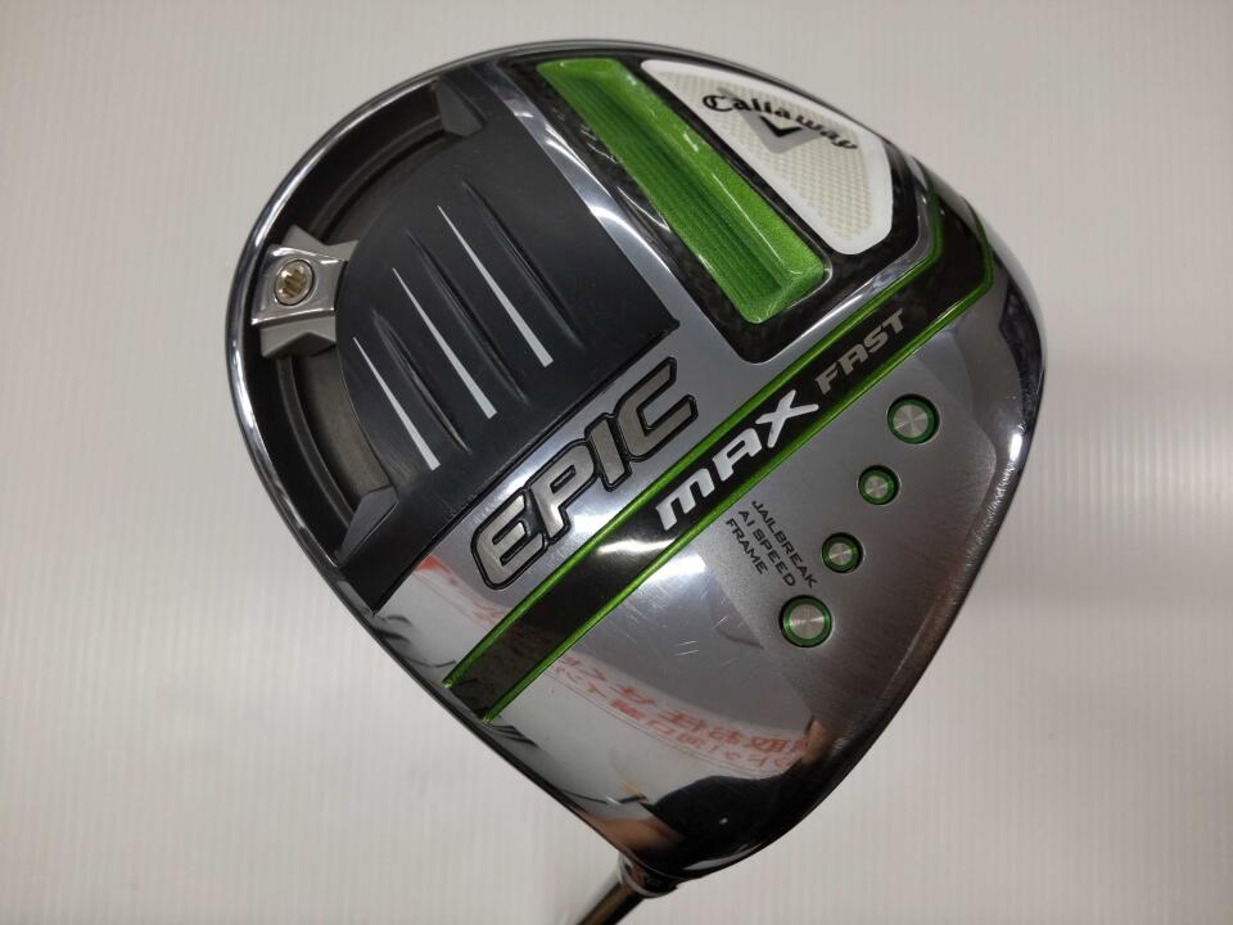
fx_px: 855
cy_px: 462
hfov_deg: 71.6
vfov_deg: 56.8
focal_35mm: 24
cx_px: 616
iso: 61
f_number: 2
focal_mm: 3.43
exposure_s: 1/60
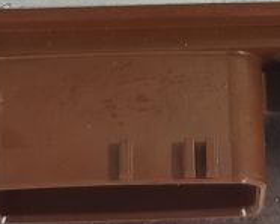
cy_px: -236
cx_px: 214
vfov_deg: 8.6
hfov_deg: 11.3
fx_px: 1410
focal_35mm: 170
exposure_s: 1/50
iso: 203
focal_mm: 4.71
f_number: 1.79
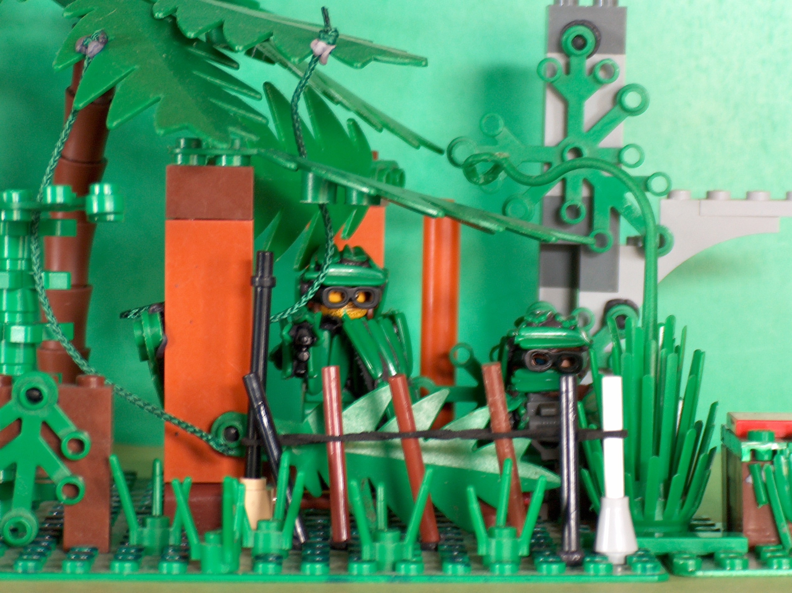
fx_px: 3109
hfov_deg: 14.5
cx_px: 396
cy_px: 296
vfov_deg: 10.9
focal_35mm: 136
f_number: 3
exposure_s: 1/3.21
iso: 100
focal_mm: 27.85
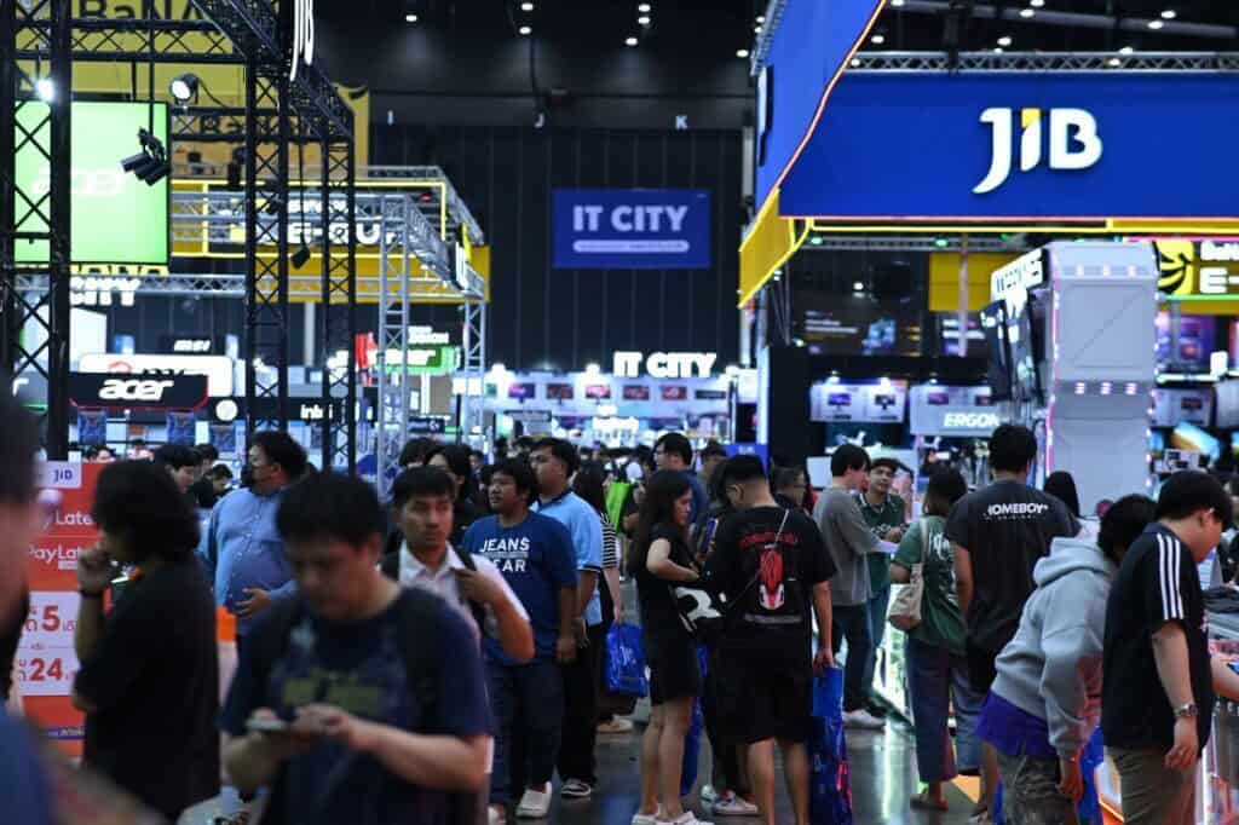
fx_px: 2924
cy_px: 412
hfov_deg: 23.9
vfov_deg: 16.1
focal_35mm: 85
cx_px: 620
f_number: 2.5
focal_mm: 85
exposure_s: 1/320
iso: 1000
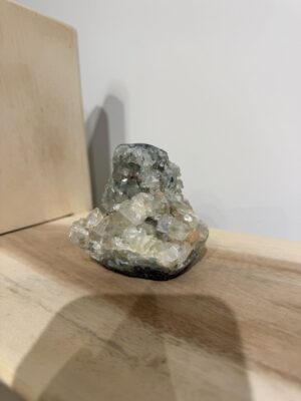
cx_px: 150
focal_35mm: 24
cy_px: 200
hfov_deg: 56.8
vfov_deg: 71.6
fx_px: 278
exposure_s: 1/121
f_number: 1.78
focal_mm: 6.76
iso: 64
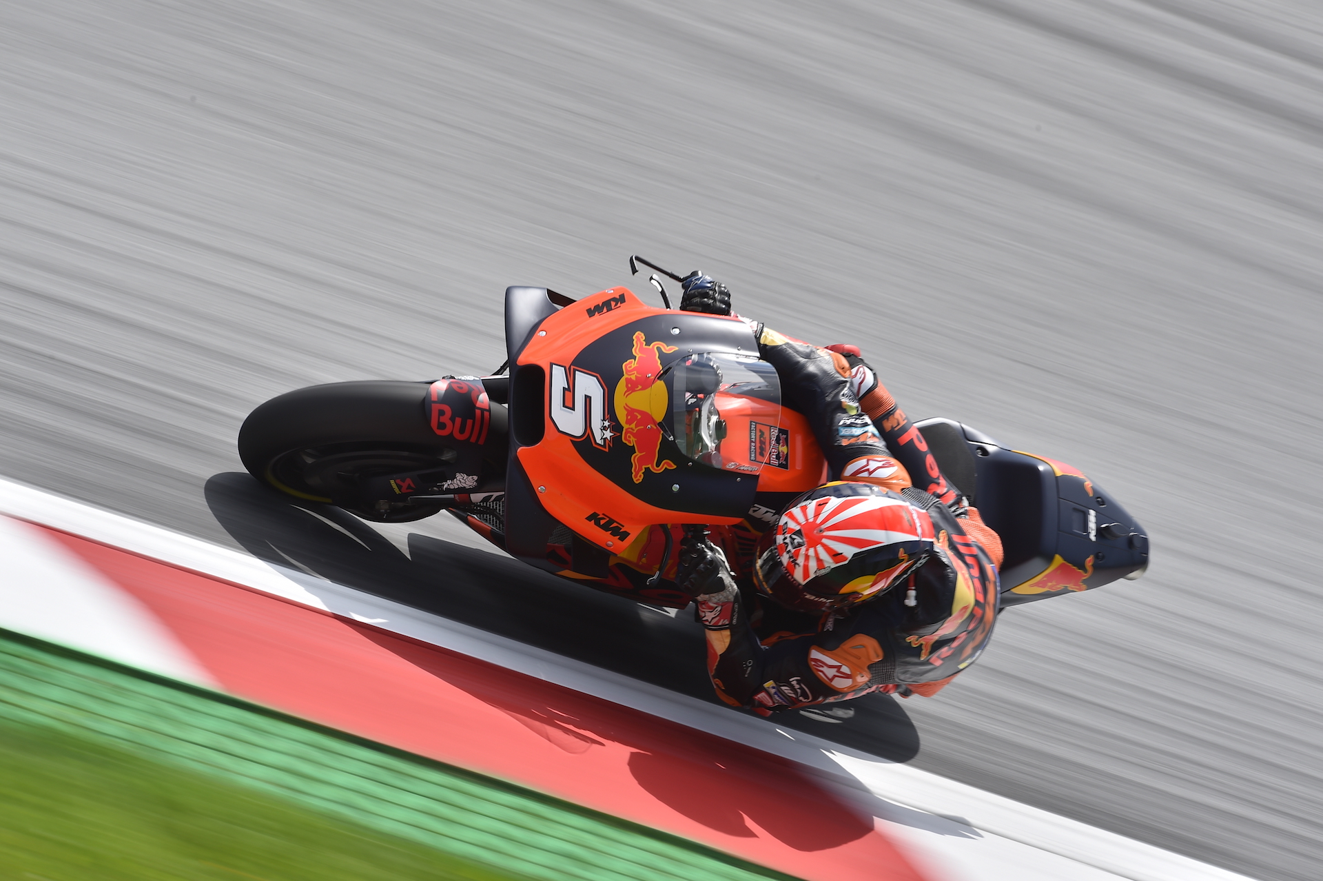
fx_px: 22038
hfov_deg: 3.4
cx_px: 662
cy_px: 440
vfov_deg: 2.3
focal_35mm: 600
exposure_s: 1/125
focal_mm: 600
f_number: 16
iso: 100
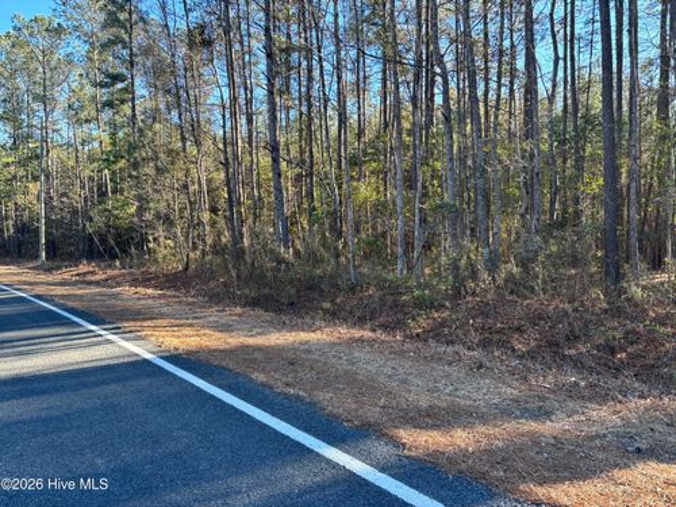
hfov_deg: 67.3
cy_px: 254
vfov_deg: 53.1
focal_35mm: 26
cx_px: 338
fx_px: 508
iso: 40
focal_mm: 5.96
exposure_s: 1/174
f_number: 1.6
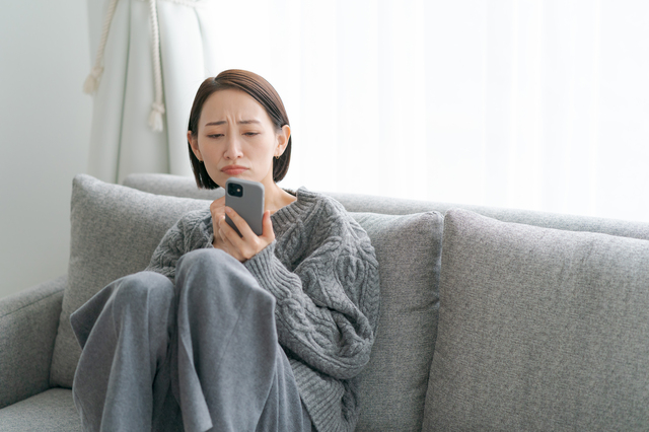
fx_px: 1532
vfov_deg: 16.1
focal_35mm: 85
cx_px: 324
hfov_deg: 23.9
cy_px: 216
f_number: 2.2
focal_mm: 85
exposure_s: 1/500
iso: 500
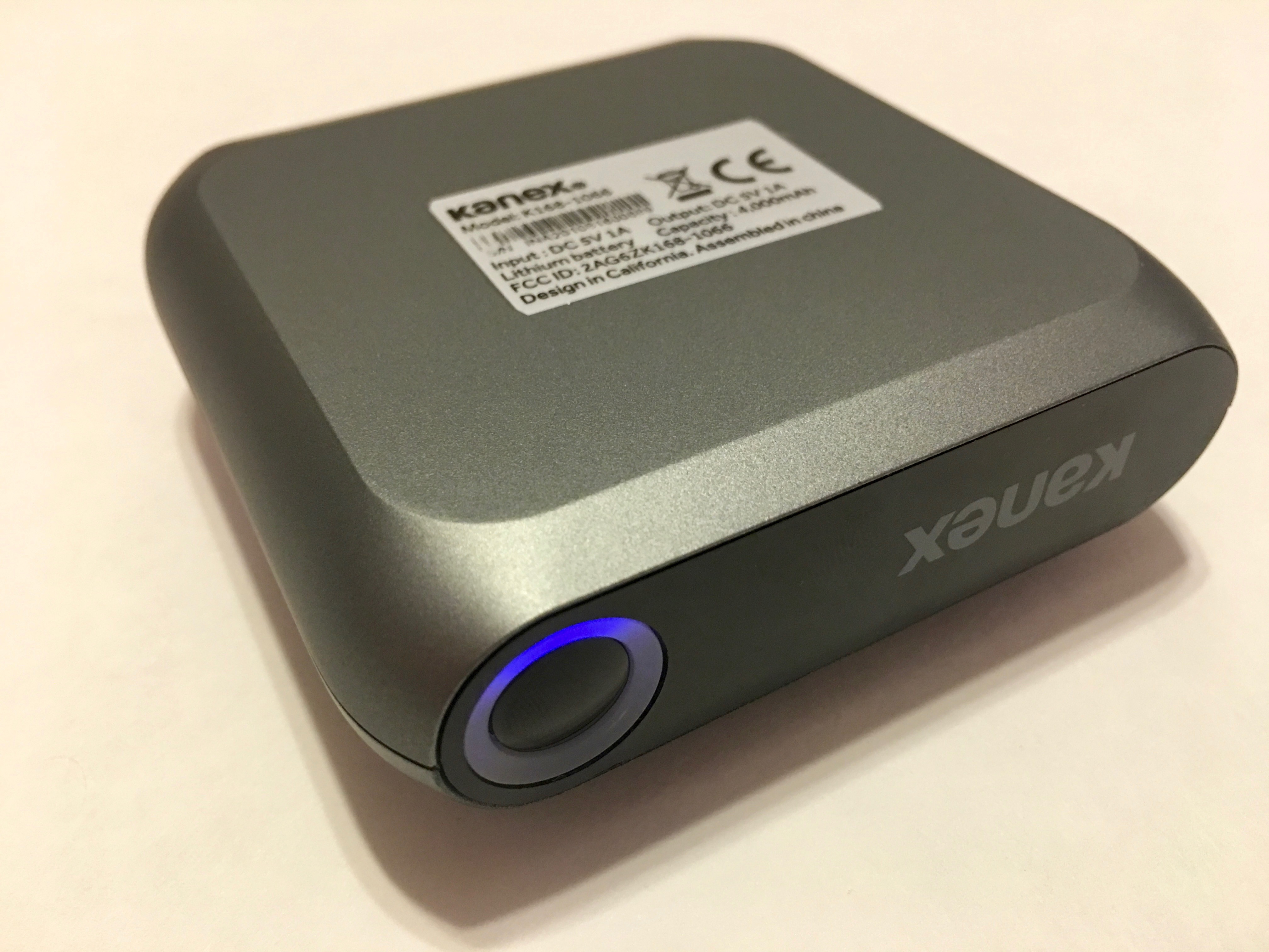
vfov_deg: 48.2
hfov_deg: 61.7
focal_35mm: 29
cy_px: 476
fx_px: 1063
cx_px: 634
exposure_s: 1/15
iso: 100
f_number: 2.2
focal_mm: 4.15
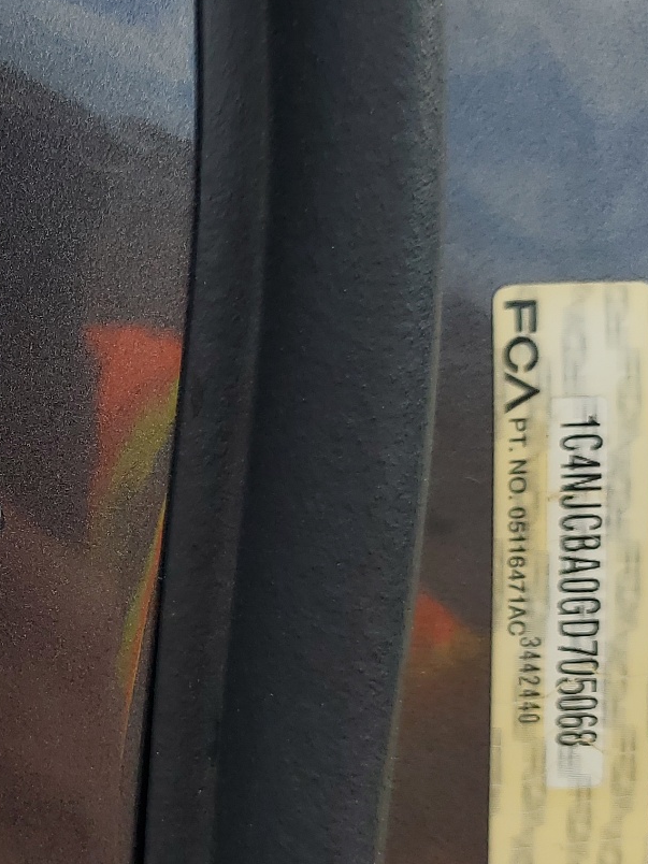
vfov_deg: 28.0
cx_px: -130
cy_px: 567
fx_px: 1722
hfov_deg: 20.0
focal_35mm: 69
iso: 50
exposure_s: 1/1429
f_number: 1.5
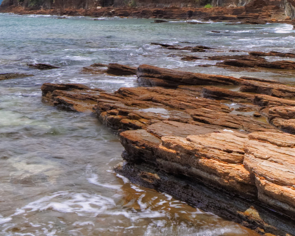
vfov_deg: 17.8
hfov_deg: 22.4
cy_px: 20
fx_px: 742
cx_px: 186
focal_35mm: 85
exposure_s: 1/5
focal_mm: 16
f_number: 18
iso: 50
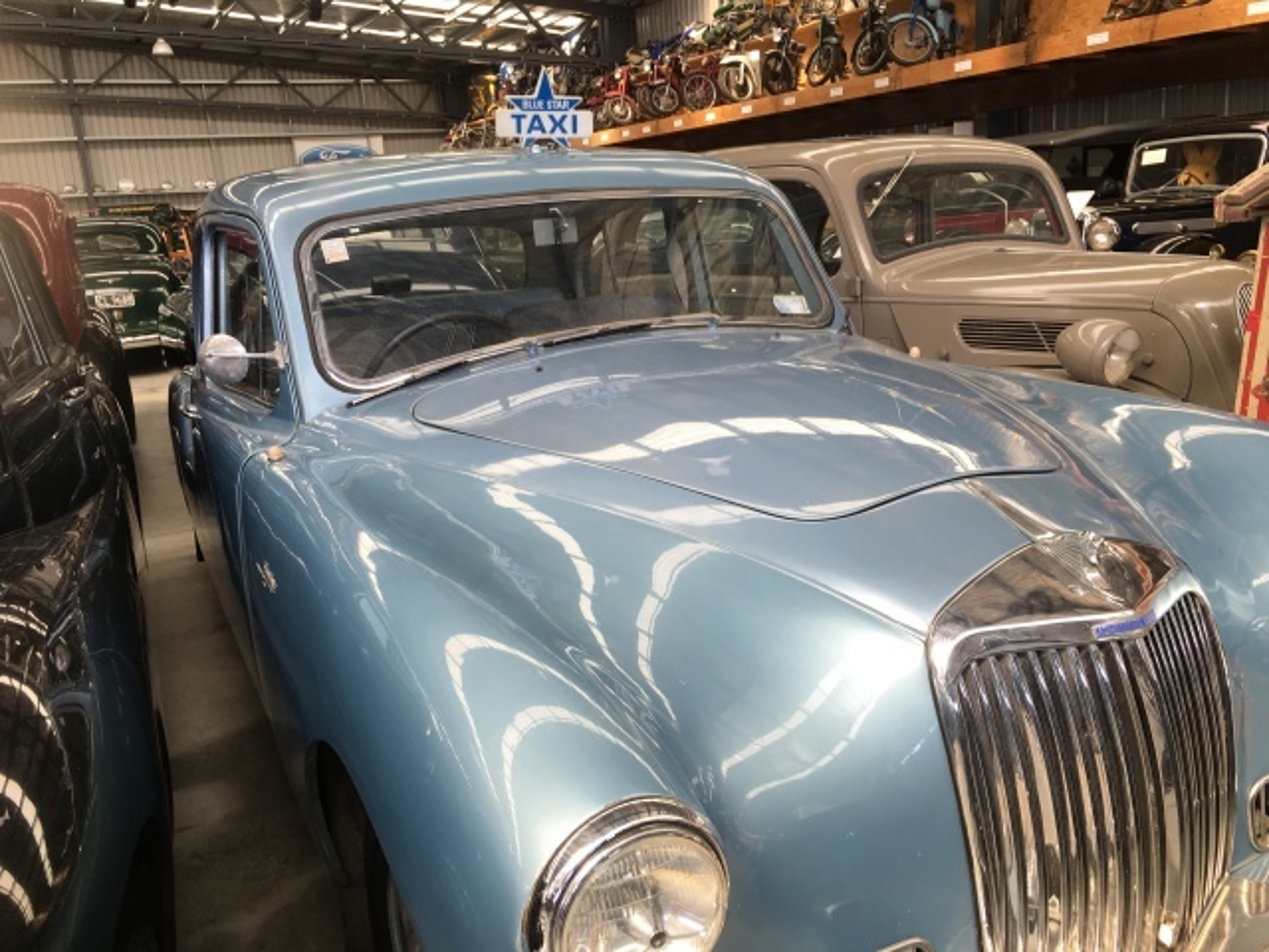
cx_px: 634
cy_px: 476
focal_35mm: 29
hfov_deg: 61.7
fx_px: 1063
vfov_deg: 48.2
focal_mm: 4.15
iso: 25
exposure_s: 1/50
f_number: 2.2
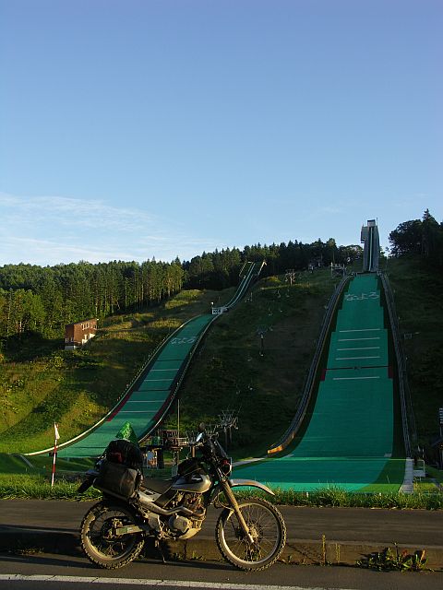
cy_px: 295
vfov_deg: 50.1
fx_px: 631
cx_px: 222
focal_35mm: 37
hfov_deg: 38.7
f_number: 4
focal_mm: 9.6
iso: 50
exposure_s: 1/125
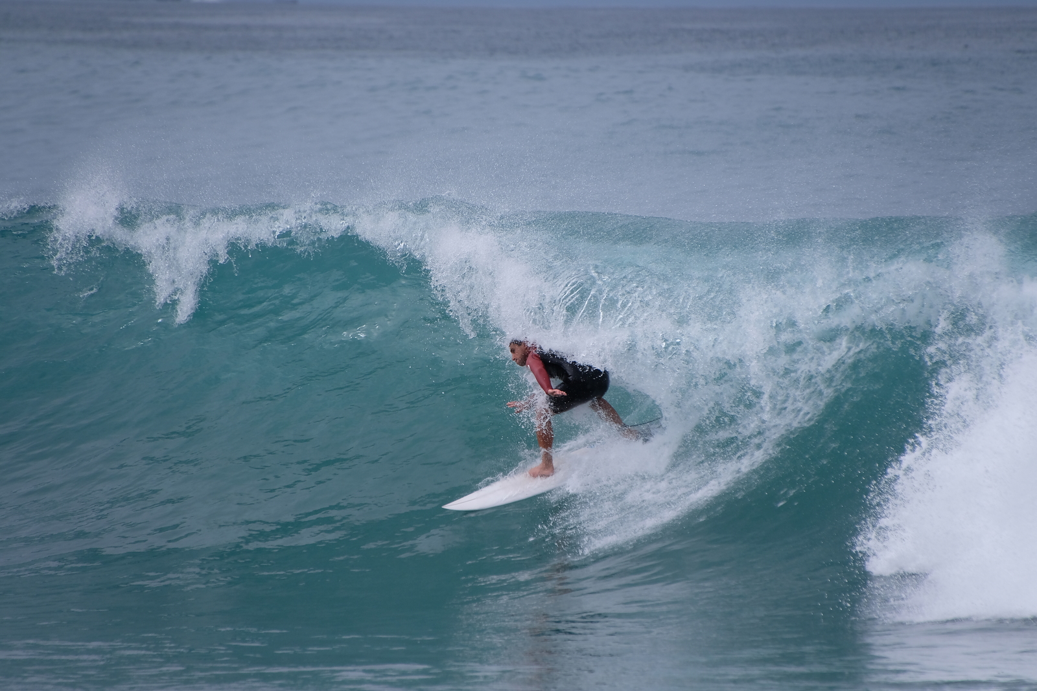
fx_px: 12963
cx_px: 518
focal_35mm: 450
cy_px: 346
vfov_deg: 3.1
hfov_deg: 4.6
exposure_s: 1/2000
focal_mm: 300
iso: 320
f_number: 6.3
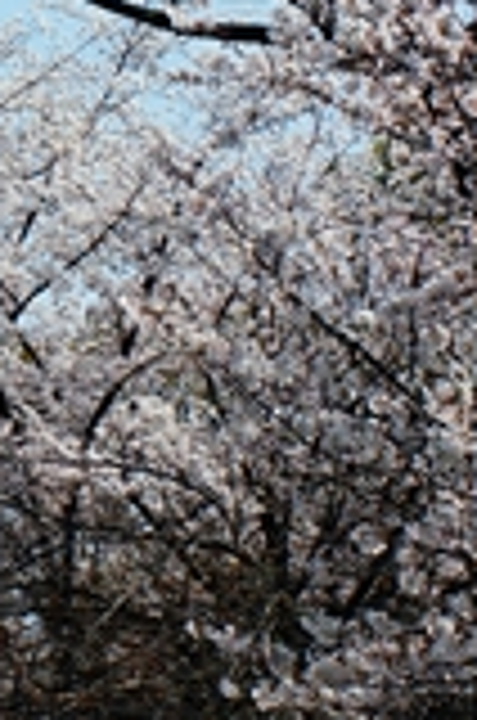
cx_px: -688
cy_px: -63
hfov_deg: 8.7
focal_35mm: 142
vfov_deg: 14.2
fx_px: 2829
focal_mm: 18.9
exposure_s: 1/200
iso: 100
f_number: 11
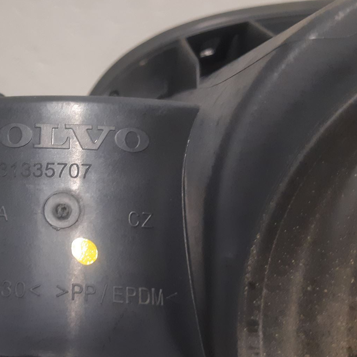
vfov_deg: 36.8
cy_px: 164
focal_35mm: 46
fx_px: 537
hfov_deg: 35.0
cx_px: 48
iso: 250
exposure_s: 1/50
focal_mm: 3.93
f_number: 1.7
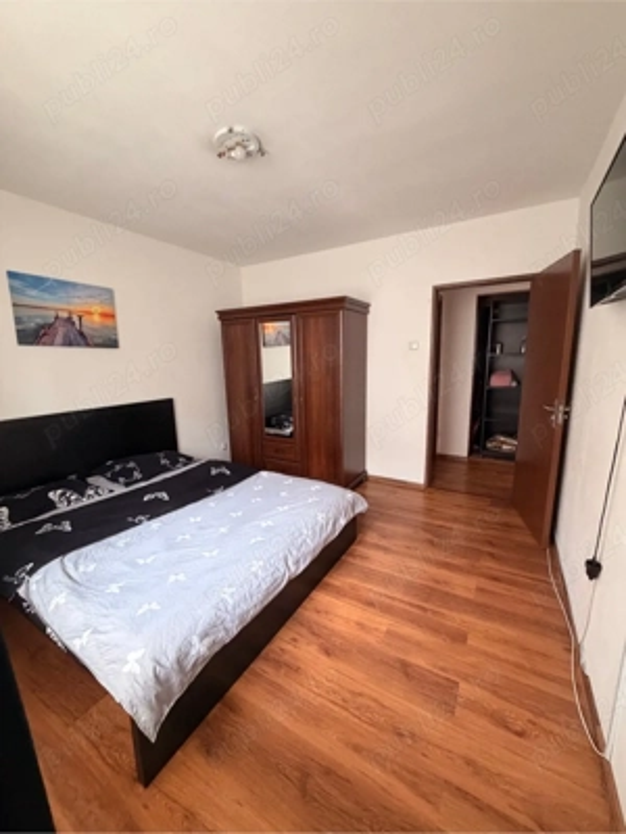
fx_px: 338
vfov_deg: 102.1
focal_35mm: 14
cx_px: 313
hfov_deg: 85.7
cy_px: 417
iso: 320
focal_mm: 2.22
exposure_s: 1/60
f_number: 2.2
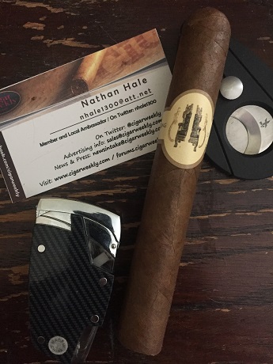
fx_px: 305
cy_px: 182
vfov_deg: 61.7
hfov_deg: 48.2
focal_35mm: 29
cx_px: 136
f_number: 2.2
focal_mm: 4.15
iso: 320
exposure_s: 1/15
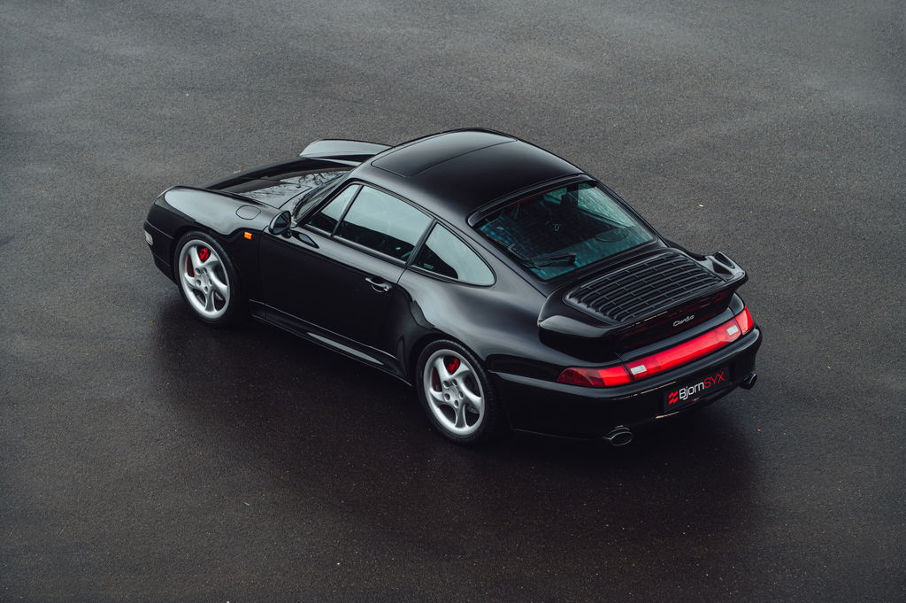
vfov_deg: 11.8
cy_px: 302
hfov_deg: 17.7
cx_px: 453
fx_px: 2917
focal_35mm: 116
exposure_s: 1/100
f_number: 5.6
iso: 400
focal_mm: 116
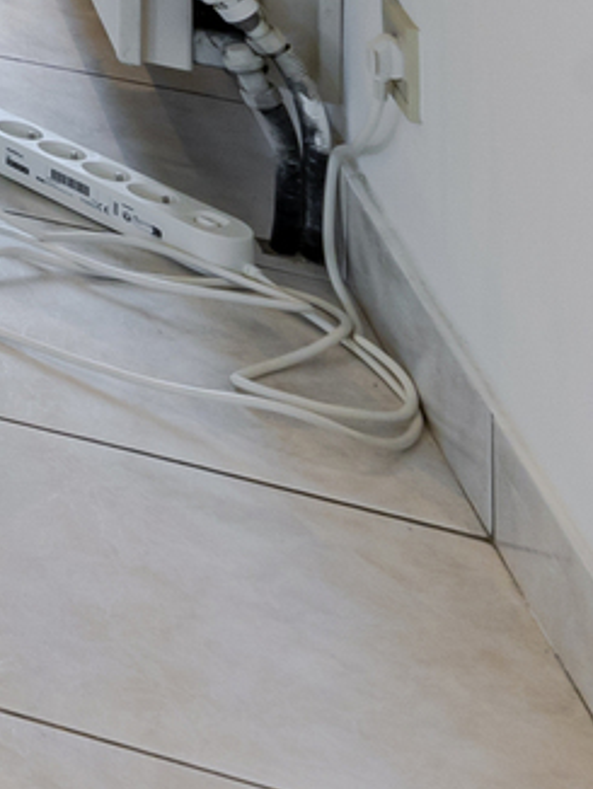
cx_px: -1675
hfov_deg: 8.6
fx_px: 2258
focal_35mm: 99
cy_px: -1041
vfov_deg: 14.3
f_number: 11
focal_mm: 14
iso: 250
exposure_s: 1/10
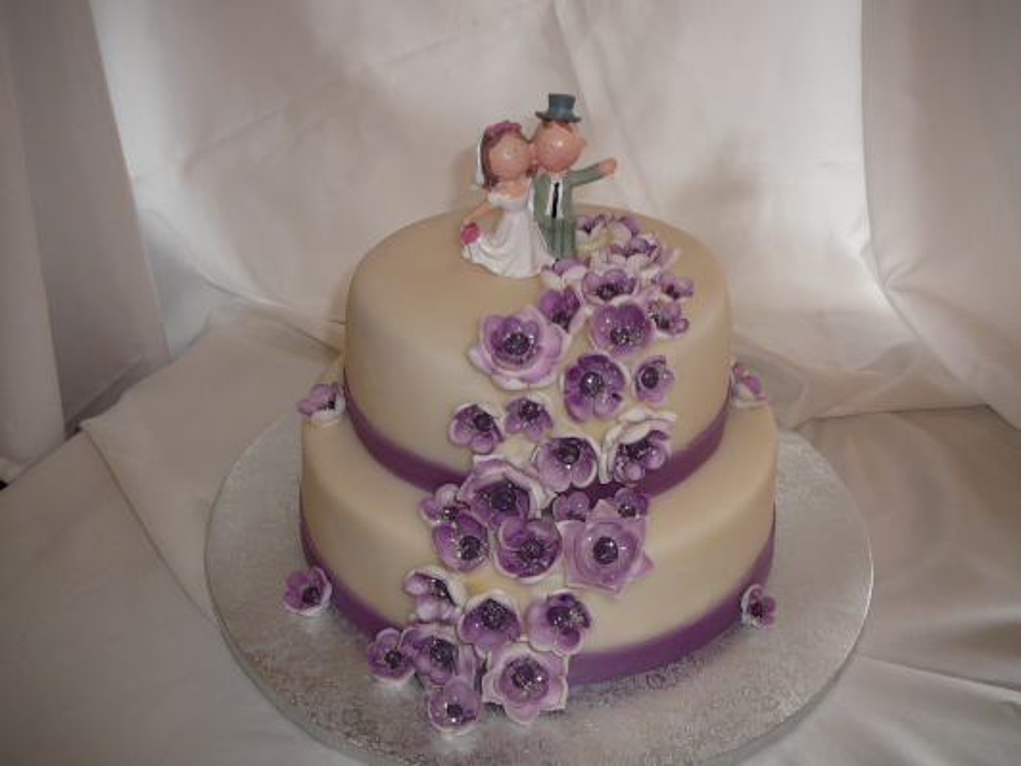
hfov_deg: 52.6
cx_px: 510
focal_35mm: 35
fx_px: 1032
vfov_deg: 40.7
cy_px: 383
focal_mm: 5.2
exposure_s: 1/30
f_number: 2.8
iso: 100
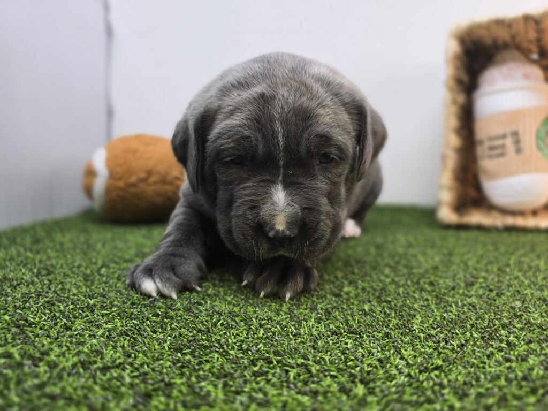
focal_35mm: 23
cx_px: 274
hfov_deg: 73.9
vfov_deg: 58.9
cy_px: 206
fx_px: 364
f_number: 1.7
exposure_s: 1/120
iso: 64
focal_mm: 6.3
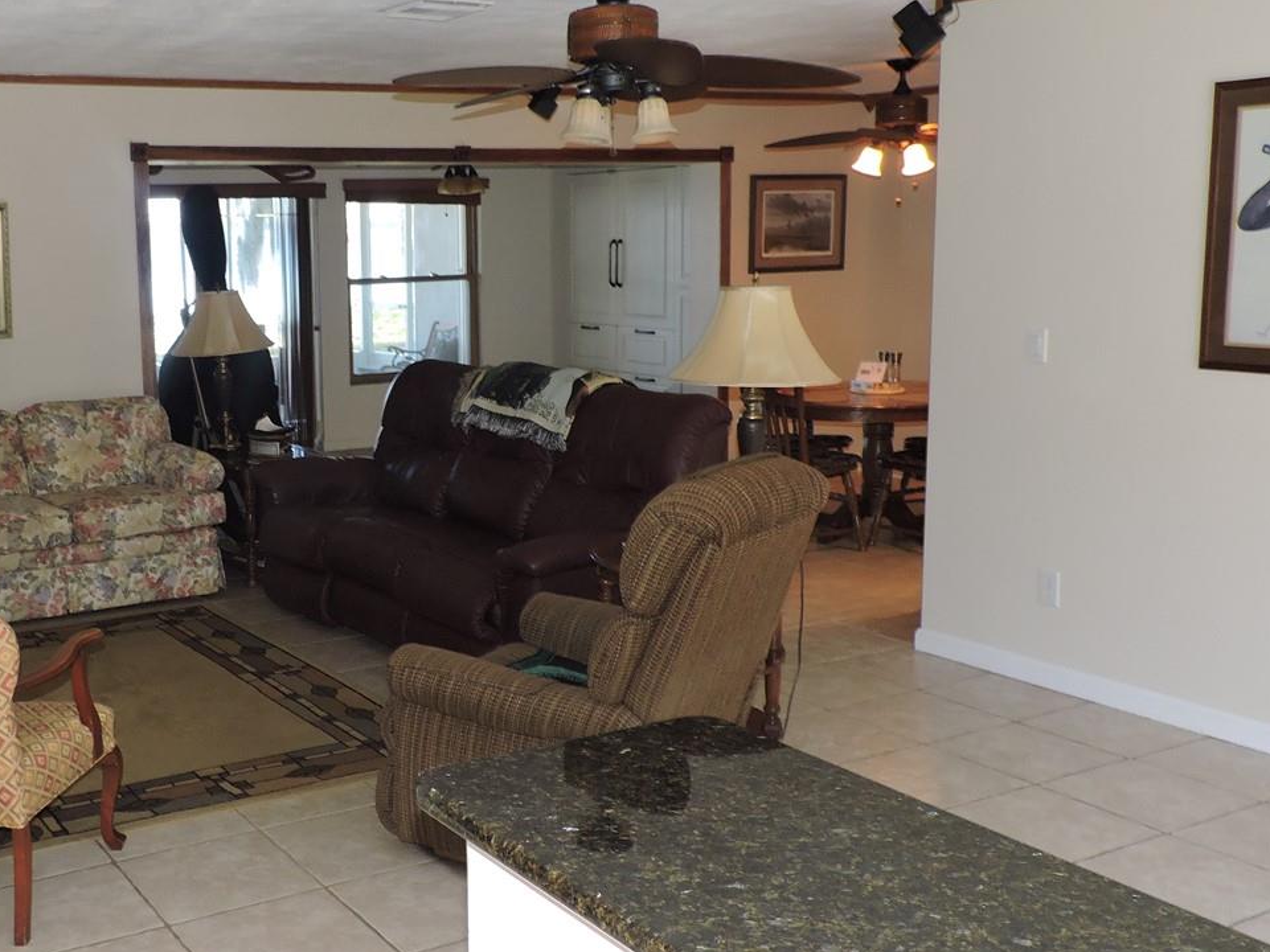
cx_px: 344
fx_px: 1468
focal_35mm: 40
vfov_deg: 36.0
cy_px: 472
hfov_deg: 45.4
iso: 200
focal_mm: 4.3
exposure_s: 1/30
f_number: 3
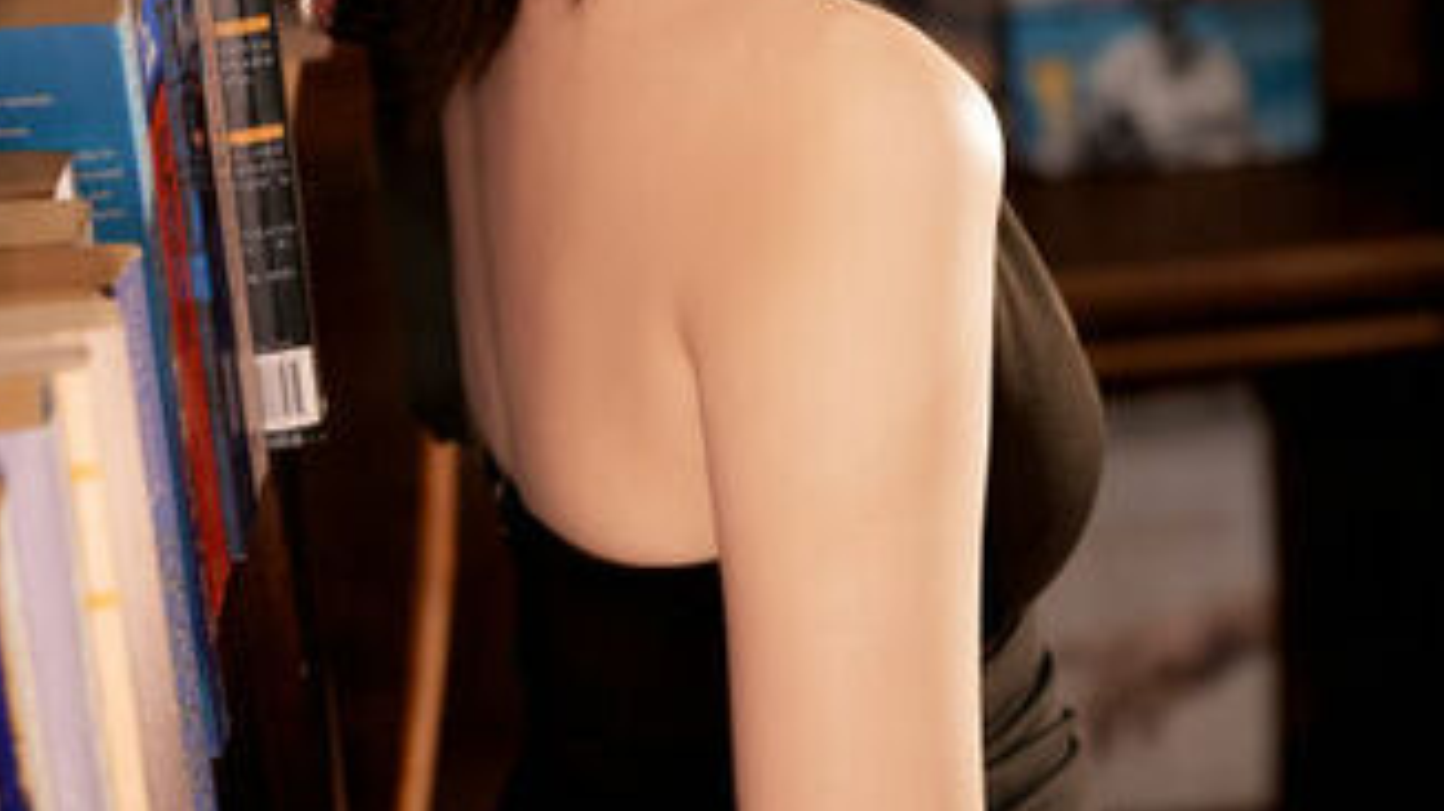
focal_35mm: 135
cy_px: 40
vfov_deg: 8.9
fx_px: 5166
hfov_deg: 15.9
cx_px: 908
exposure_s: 1/200
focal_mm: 40
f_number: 2.5
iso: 800
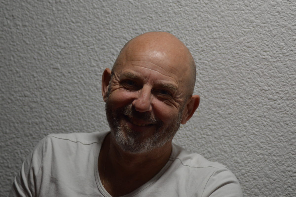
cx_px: 148
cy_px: 98
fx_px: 1134
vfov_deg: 9.9
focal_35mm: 138
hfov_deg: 14.9
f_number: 4
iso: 1000
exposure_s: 1/125
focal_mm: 92
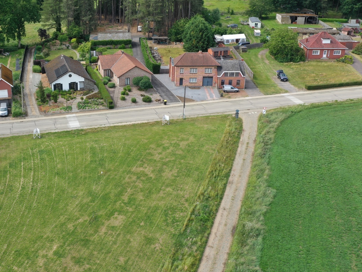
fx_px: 450
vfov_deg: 33.5
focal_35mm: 43
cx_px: 104
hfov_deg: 42.9
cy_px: 108
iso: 100
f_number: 5
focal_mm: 10.26
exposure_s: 1/240
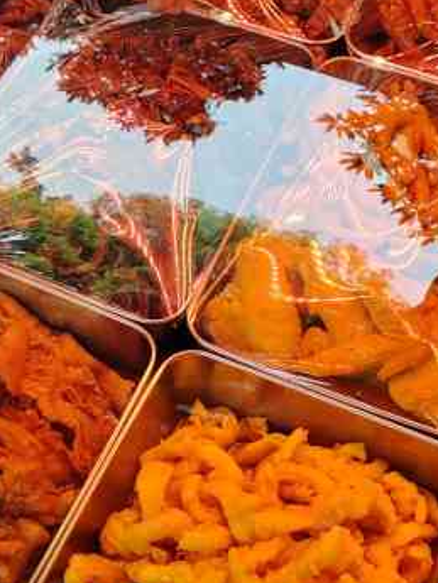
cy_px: 258
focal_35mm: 73
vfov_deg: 26.6
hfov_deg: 20.1
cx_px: 144
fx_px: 1231
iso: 100
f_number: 1.9
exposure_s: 1/182
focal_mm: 5.52
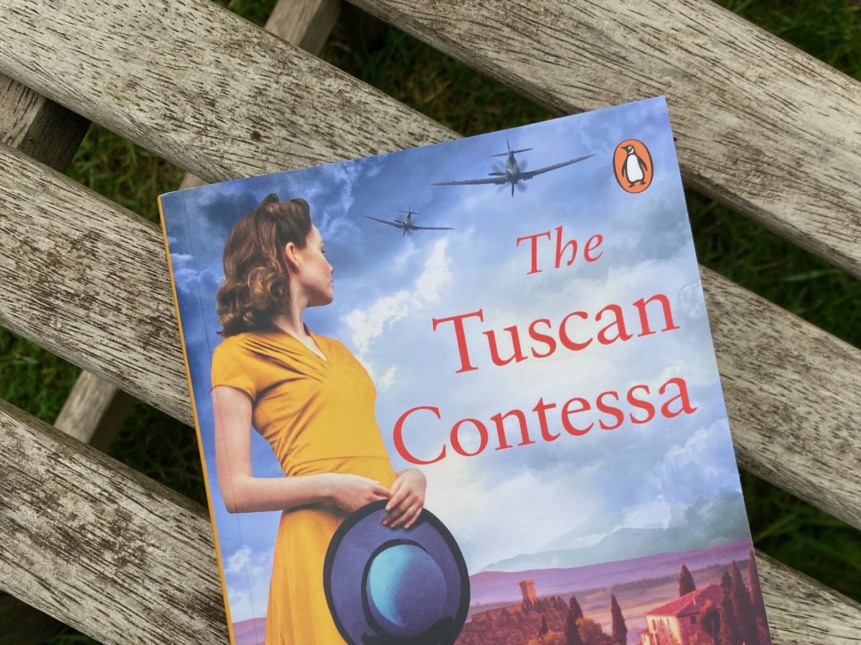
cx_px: 478
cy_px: 502
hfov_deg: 43.8
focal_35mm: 43
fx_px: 1070
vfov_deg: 32.8
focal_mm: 4.25
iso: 32
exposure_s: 1/654
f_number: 1.8
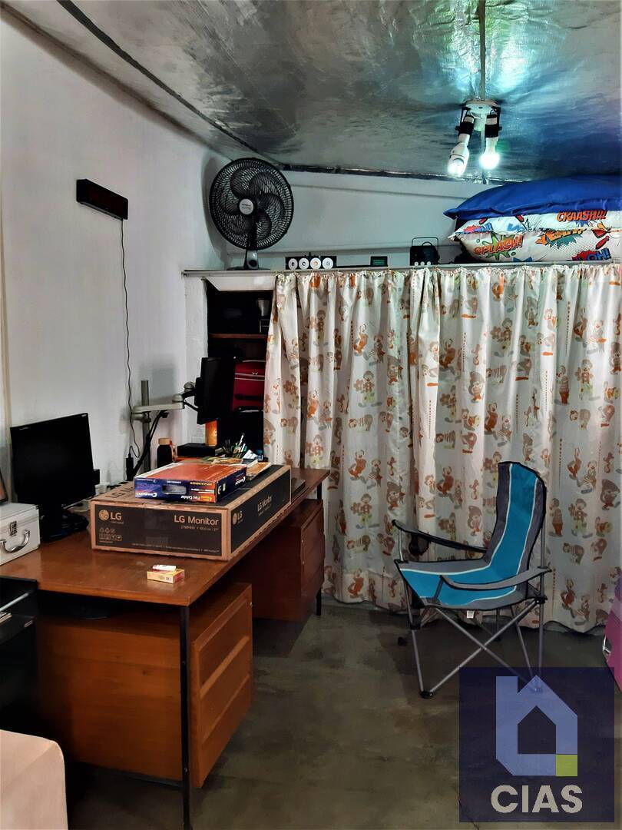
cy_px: 415
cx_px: 311
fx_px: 647
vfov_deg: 65.3
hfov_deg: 51.4
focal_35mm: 27
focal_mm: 3.93
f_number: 1.7
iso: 250
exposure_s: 1/60
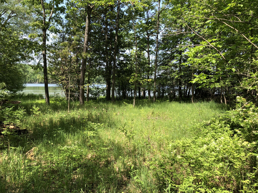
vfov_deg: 49.7
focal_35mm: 28
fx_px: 209
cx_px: 129
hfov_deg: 63.4
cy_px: 96
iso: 20
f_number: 1.8
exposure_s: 1/585
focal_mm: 3.99
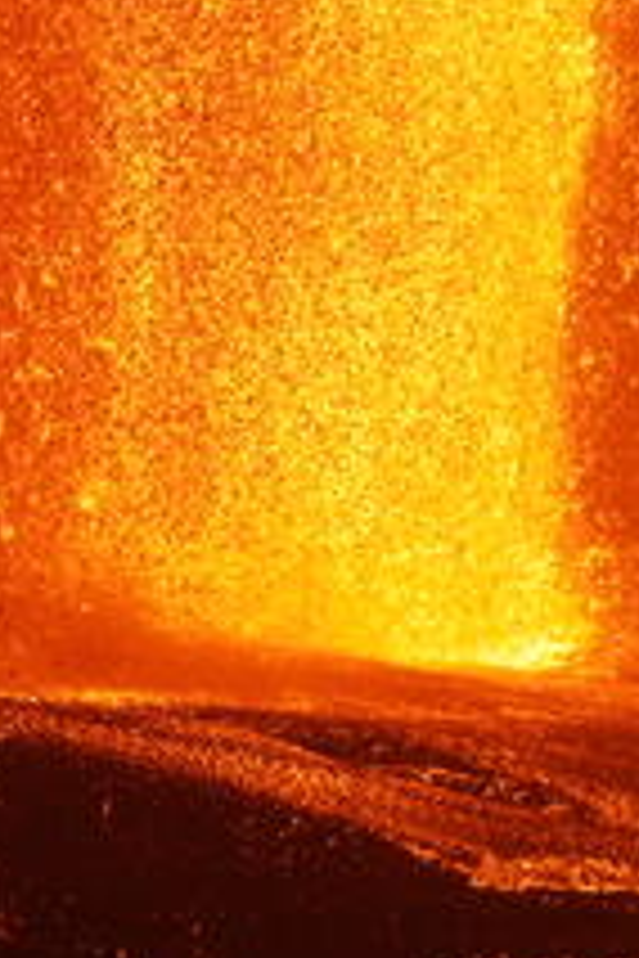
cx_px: -45
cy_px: 555
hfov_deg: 4.7
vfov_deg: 7.1
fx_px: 7721
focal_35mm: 290
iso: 1250
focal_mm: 103
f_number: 5.6
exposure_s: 1/160
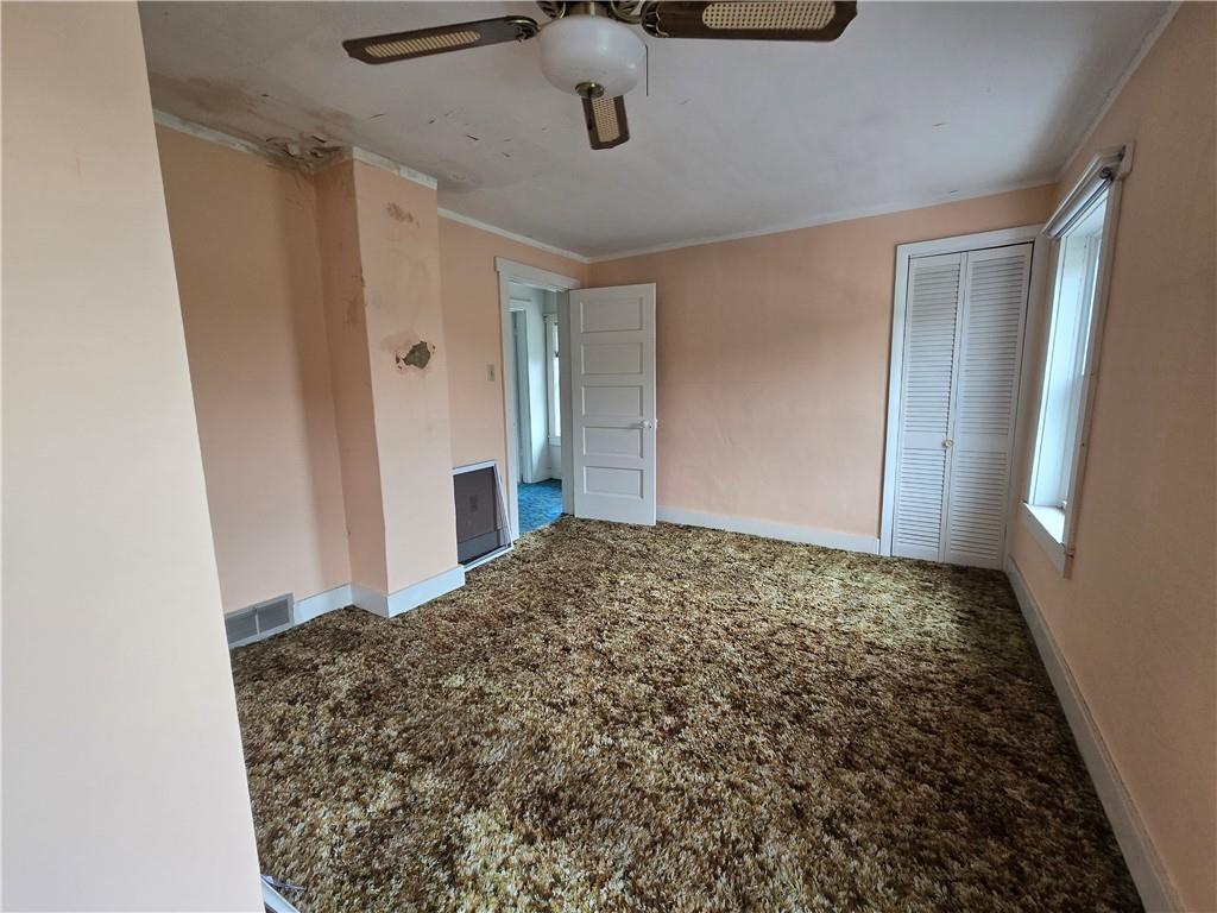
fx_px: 457
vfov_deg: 89.9
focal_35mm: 13
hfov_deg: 106.2
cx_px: 608
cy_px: 456
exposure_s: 1/60
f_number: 2.2
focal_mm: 2.2
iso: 160
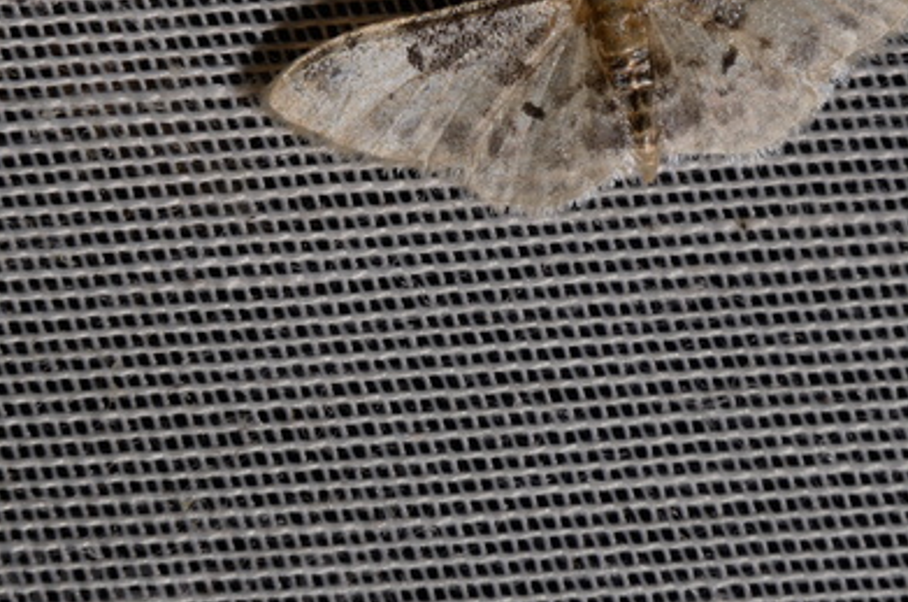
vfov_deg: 5.3
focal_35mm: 258
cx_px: 560
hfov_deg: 8.0
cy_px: 51
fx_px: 6494
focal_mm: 85
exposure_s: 1/60
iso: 100
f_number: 25
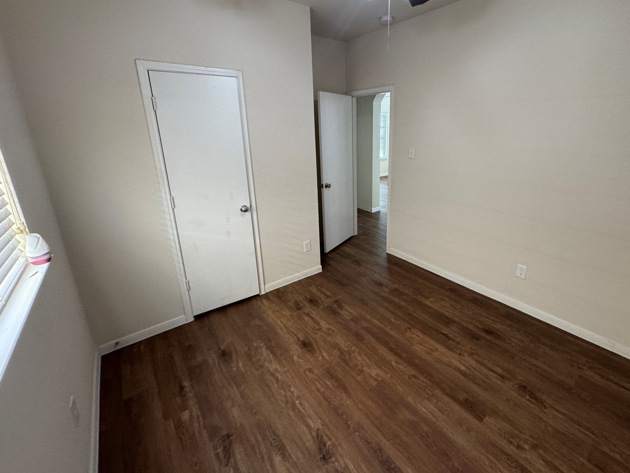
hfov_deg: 94.1
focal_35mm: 16
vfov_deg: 77.8
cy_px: 207
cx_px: 351
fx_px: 291
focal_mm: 2.22
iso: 200
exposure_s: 1/60
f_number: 2.2
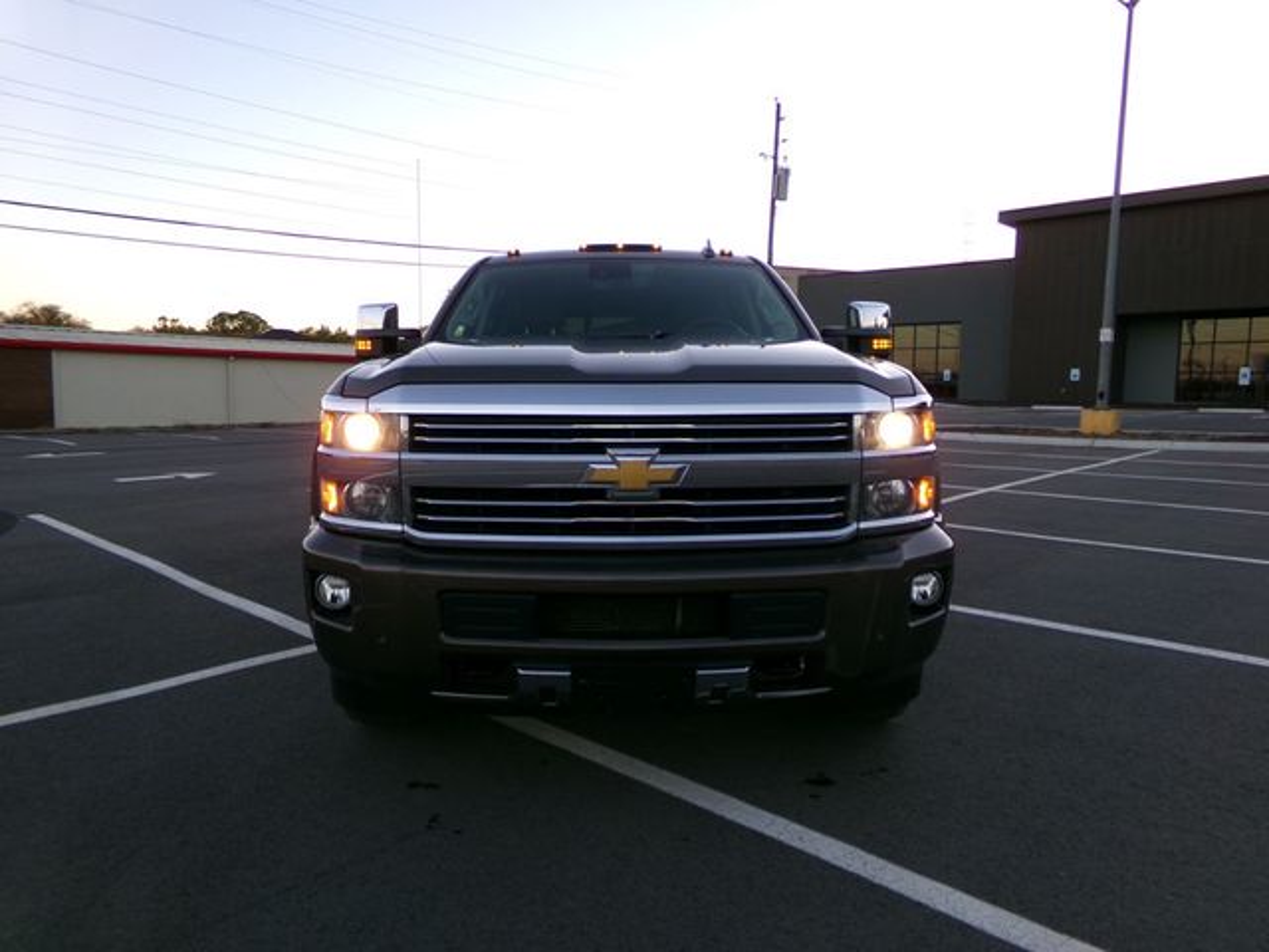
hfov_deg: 71.6
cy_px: 476
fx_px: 880
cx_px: 634
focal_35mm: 24
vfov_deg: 56.8
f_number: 3.7
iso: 100
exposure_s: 1/70
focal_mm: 4.3
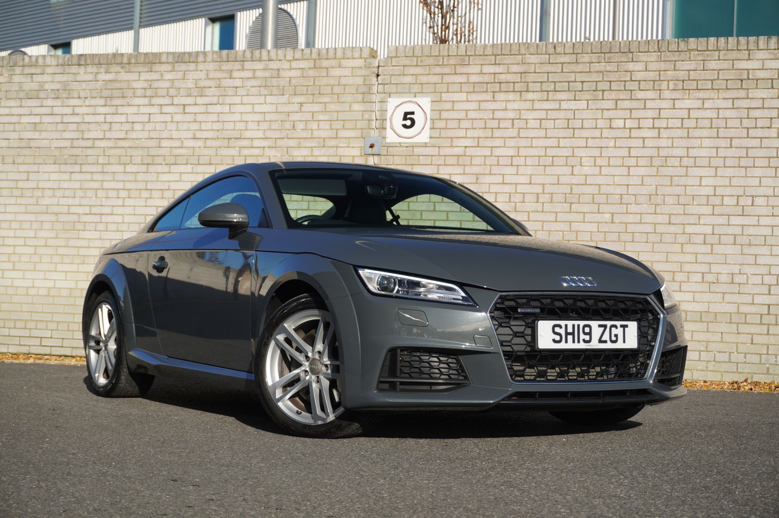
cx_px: 390
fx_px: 1330
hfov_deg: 32.7
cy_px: 259
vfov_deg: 22.0
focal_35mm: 62
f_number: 6.3
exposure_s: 1/250
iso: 100
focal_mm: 41
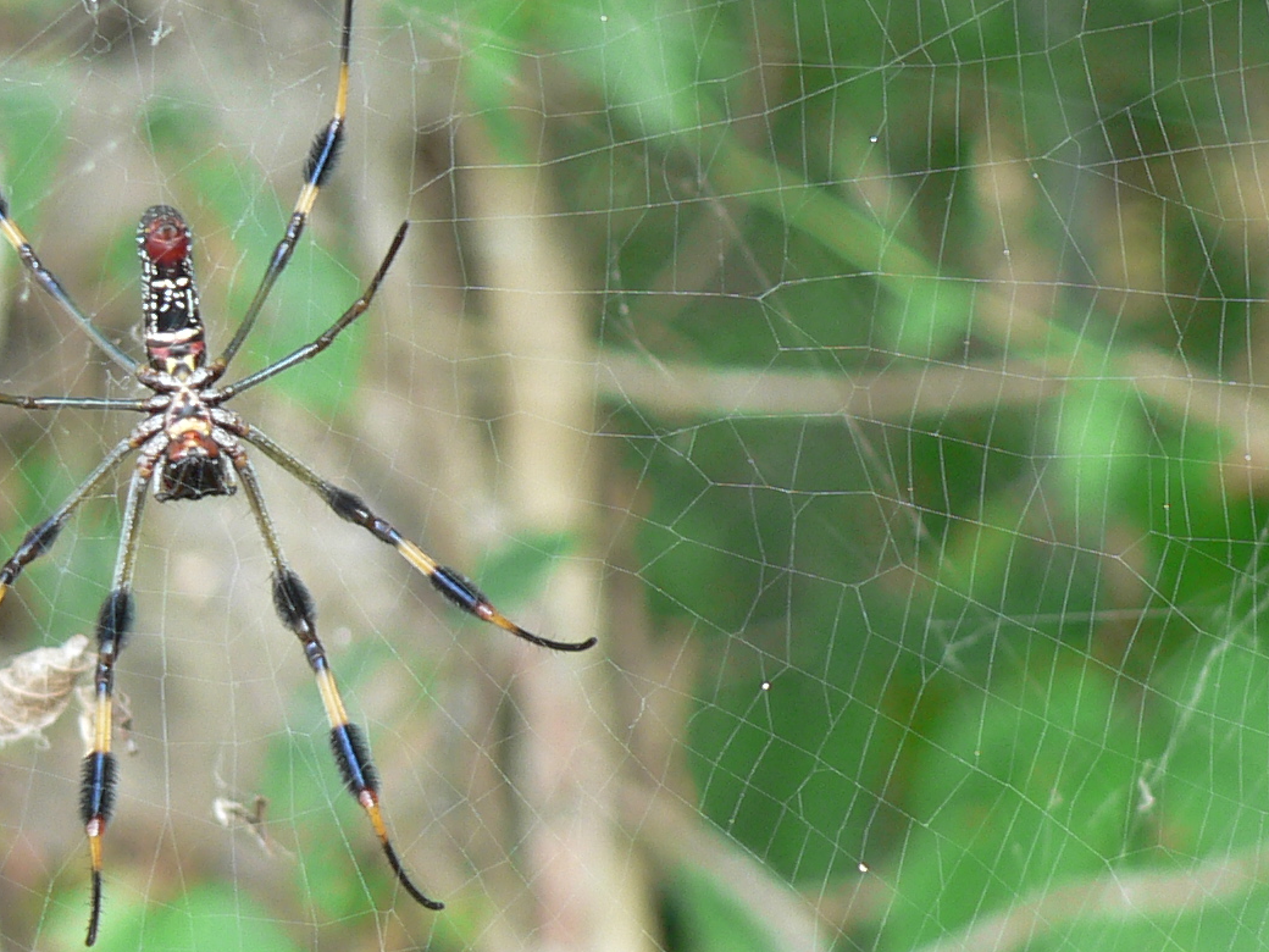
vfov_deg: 6.6
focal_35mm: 224
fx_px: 8212
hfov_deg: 8.8
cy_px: 478
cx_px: 222
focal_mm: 15.2
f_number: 3.2
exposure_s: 1/50
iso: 80
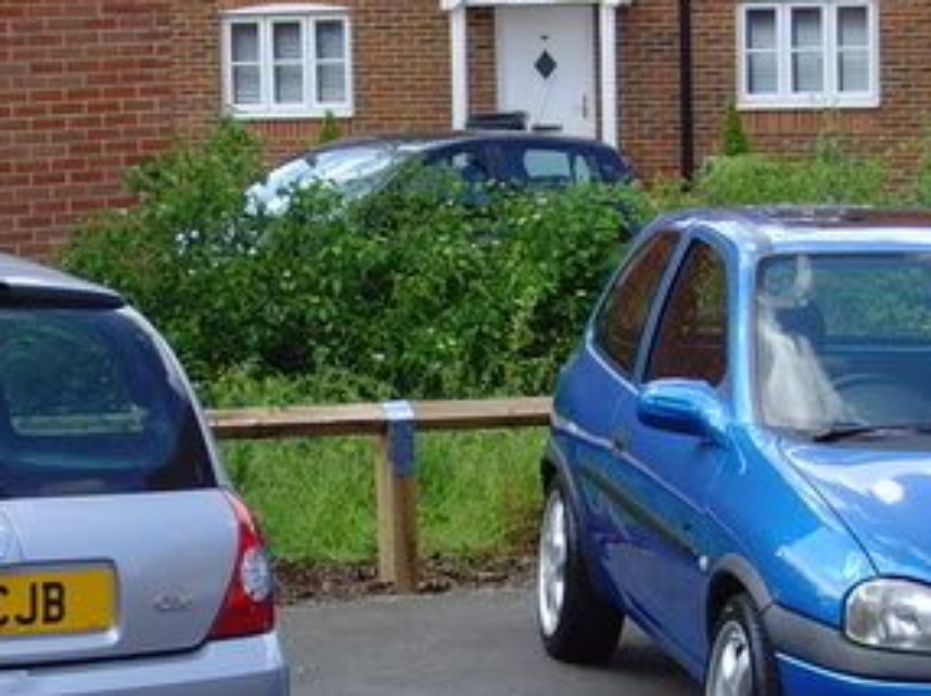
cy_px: 491
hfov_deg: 15.6
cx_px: 296
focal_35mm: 126
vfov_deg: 11.7
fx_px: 3386
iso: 80
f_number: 3.7
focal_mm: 7.7
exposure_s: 1/250
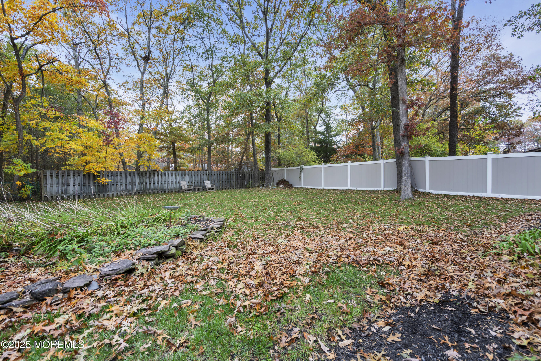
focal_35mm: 16
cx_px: 270
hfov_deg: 96.7
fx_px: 240
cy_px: 180
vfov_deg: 73.7
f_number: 8
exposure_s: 1/25
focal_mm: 16
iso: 200
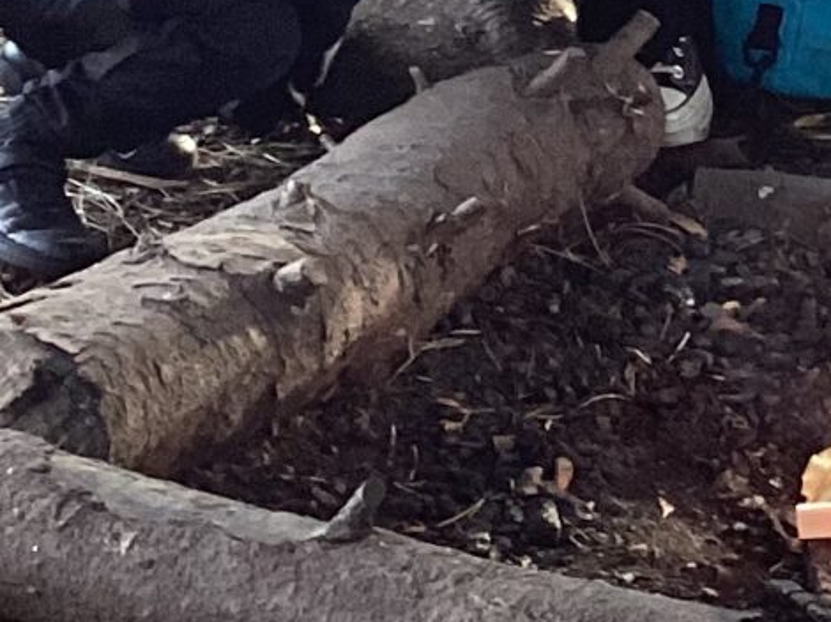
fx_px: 4055
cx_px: 1047
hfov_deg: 11.4
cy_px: -53
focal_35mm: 169
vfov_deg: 8.7
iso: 100
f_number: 2.4
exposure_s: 1/50
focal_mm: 3.3
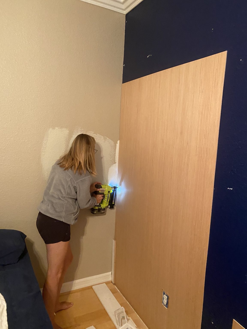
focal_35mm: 26
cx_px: 124
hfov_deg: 53.1
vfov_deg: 67.3
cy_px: 164
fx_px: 247
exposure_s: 1/30
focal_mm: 4.25
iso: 640
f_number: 1.8
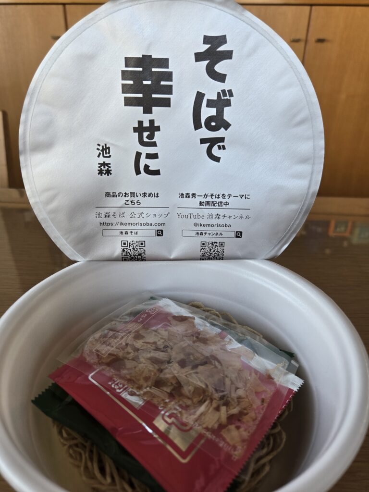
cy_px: 246
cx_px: 184
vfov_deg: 73.9
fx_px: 327
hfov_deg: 58.9
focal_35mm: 23
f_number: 1.8
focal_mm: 5.4
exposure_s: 1/180
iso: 50
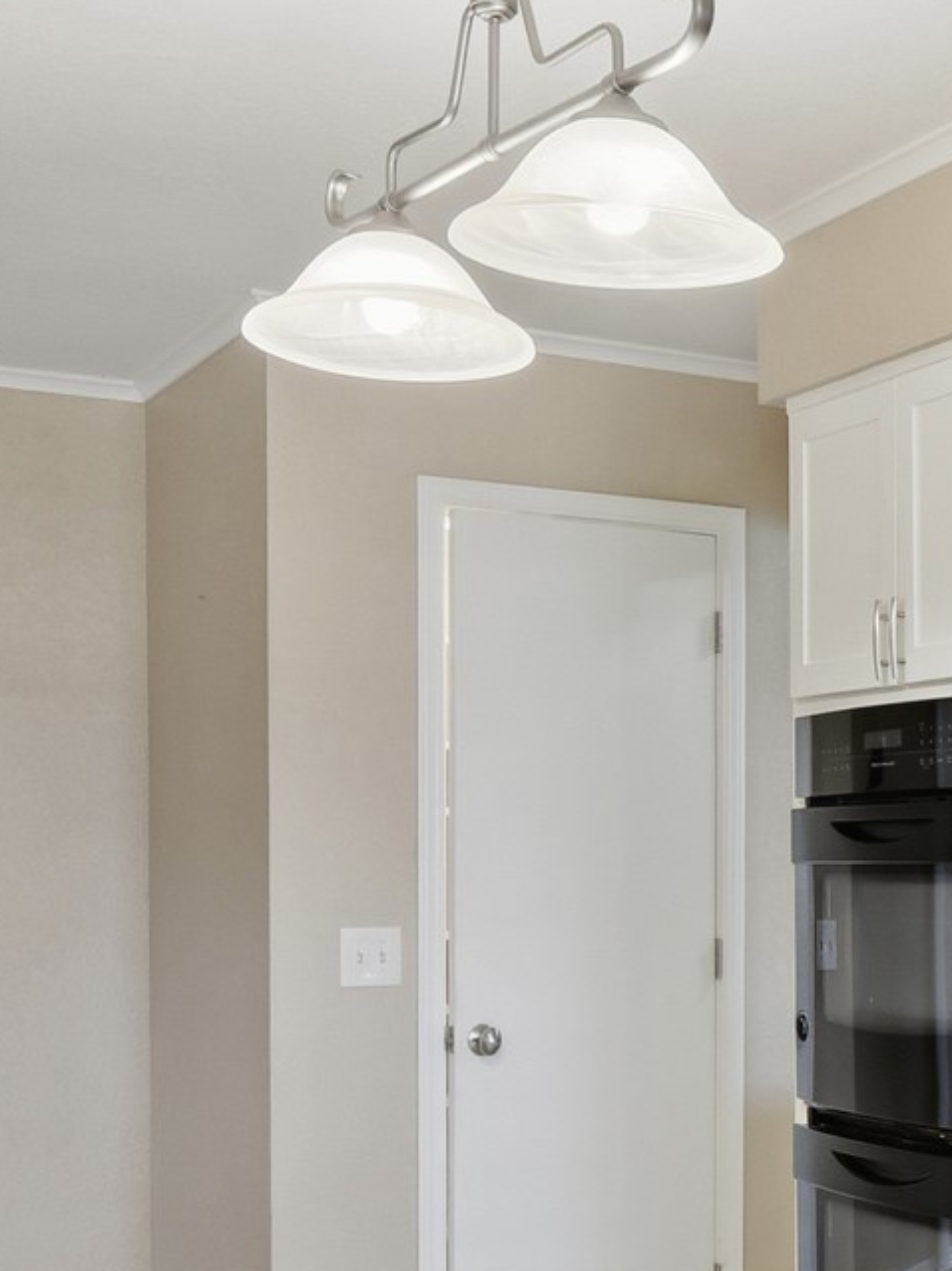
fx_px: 2018
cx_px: 1233
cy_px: 753
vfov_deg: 34.8
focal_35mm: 55
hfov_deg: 23.5
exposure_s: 1/20
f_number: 9
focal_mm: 13
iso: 250
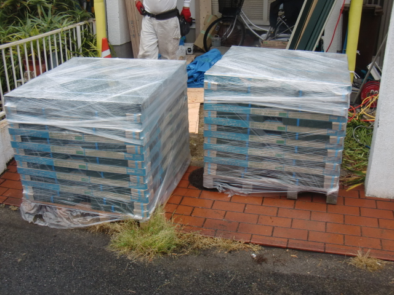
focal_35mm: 38
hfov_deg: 49.0
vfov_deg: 37.7
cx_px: 197
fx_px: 433
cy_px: 148
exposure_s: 1/80
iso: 64
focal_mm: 6.66
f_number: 3.9
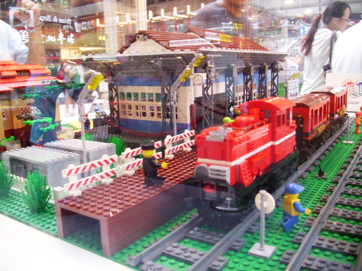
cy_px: 136
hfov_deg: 56.8
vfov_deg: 44.2
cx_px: 181
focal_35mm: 32
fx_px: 335
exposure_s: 1/13
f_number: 2.9
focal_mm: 5.7
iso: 160
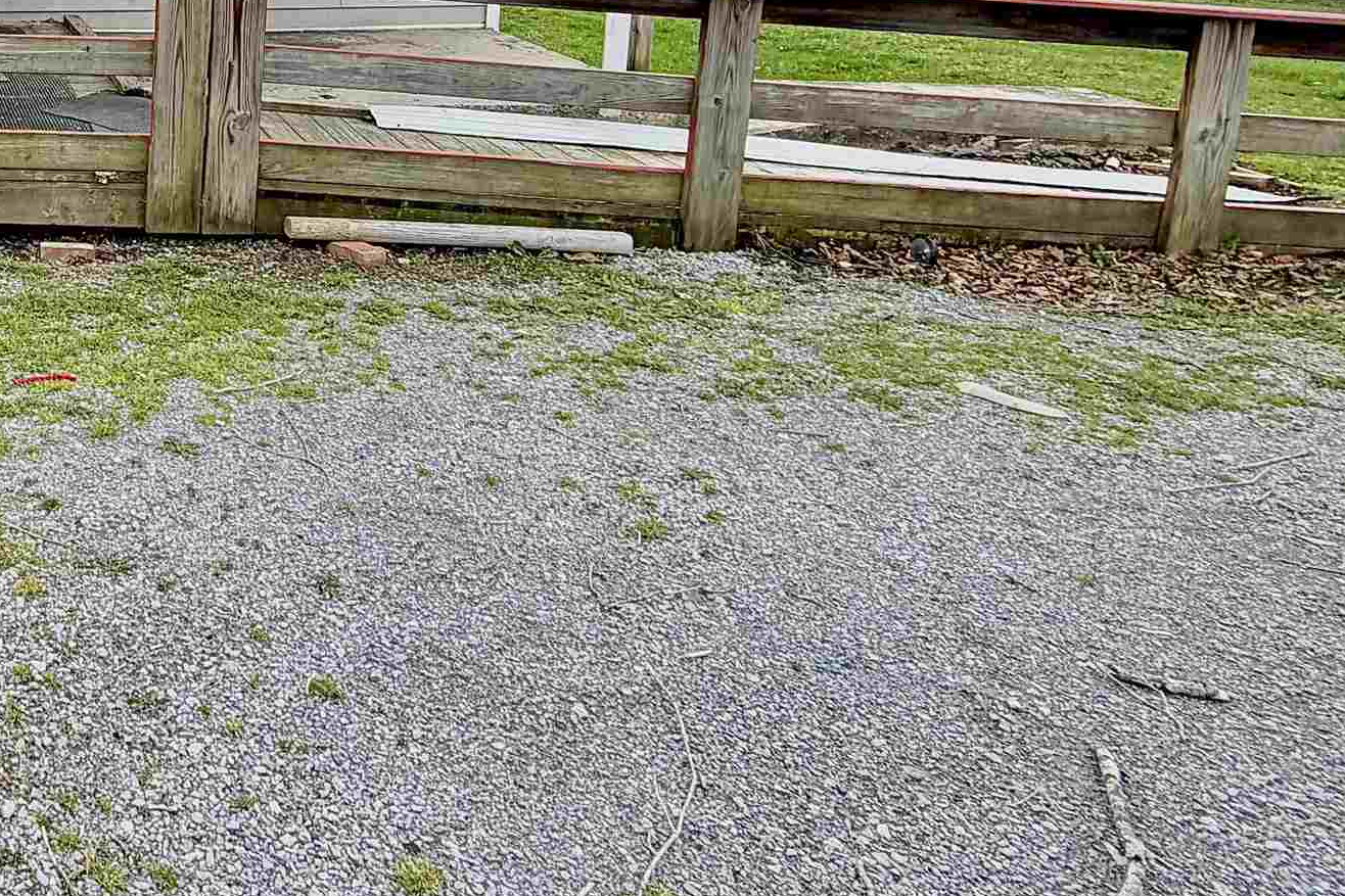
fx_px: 1270
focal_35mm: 34
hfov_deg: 44.2
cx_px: -101
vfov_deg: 35.0
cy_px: -13
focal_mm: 2.22
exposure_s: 1/400
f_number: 2.2
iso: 50
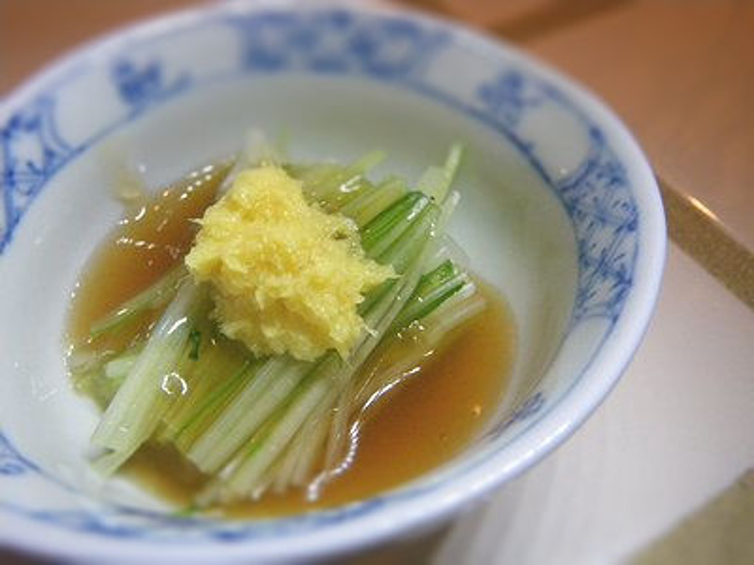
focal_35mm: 34
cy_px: 282
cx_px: 377
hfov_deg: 54.0
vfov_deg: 41.8
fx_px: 741
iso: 500
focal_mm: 6.1
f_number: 3.8
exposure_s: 1/50
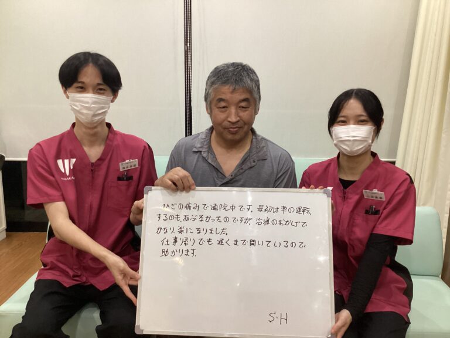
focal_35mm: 31
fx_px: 403
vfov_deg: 45.4
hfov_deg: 58.4
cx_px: 225
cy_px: 169
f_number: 2.4
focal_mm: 3.3
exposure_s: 1/60
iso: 320
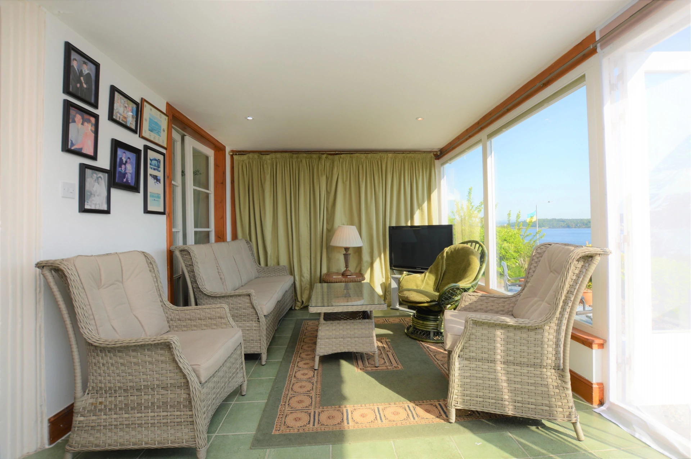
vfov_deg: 77.2
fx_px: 288
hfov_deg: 100.4
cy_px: 230
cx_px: 346
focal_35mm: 15
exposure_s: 1/125
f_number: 5.6
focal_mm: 10
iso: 100
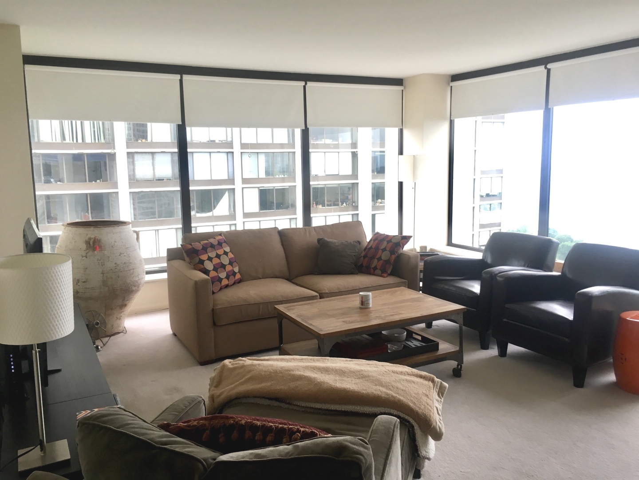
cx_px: 320
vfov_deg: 48.2
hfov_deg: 61.7
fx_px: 535
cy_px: 240
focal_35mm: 29
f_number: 2.2
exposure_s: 1/40
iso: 25
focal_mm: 4.15
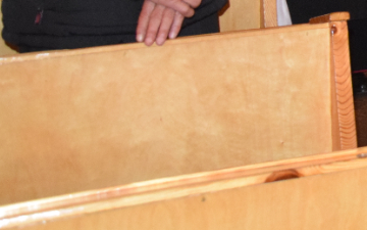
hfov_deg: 15.6
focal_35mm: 116
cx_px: 644
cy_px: -175
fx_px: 1159
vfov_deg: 10.7
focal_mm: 21
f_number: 3.8
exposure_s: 1/60
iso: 2500
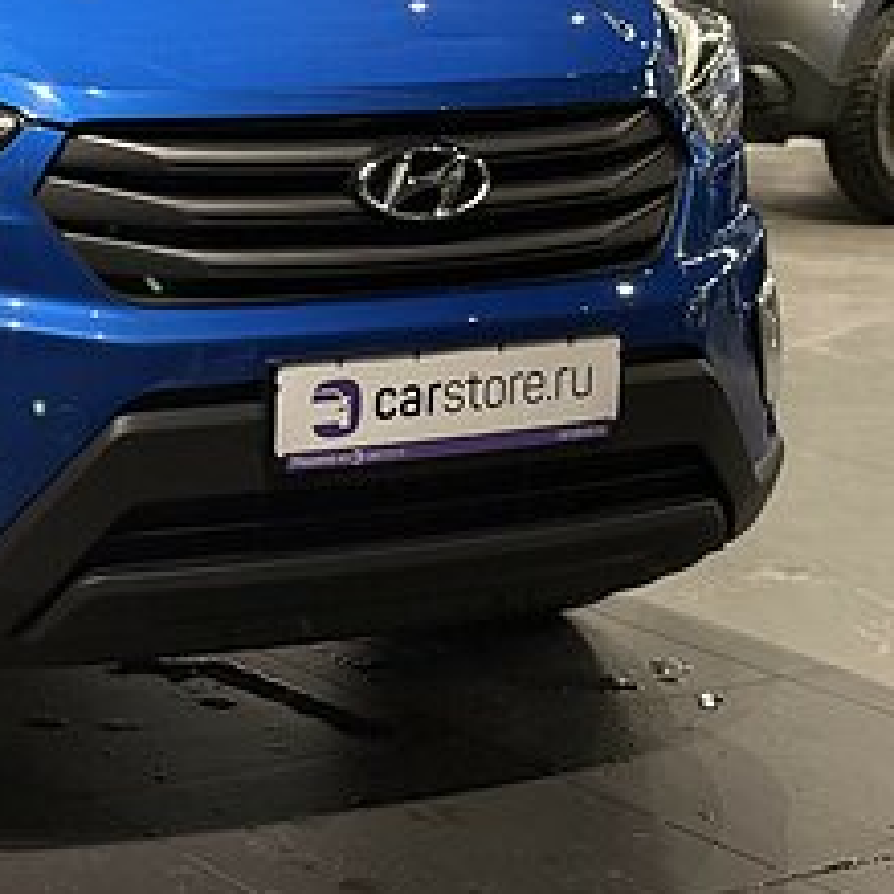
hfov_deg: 15.9
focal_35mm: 106
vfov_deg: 16.2
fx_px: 3097
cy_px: 118
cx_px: -143
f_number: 1.78
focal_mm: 6.76
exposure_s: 1/42
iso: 200
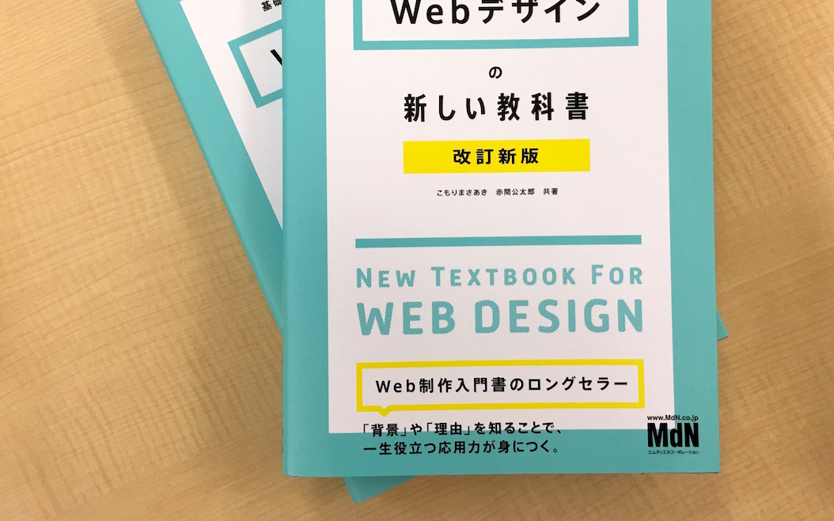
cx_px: 435
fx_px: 796
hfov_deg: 55.3
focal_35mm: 35
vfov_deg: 35.9
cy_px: 172
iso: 25
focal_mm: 4.15
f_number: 2.2
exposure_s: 1/33
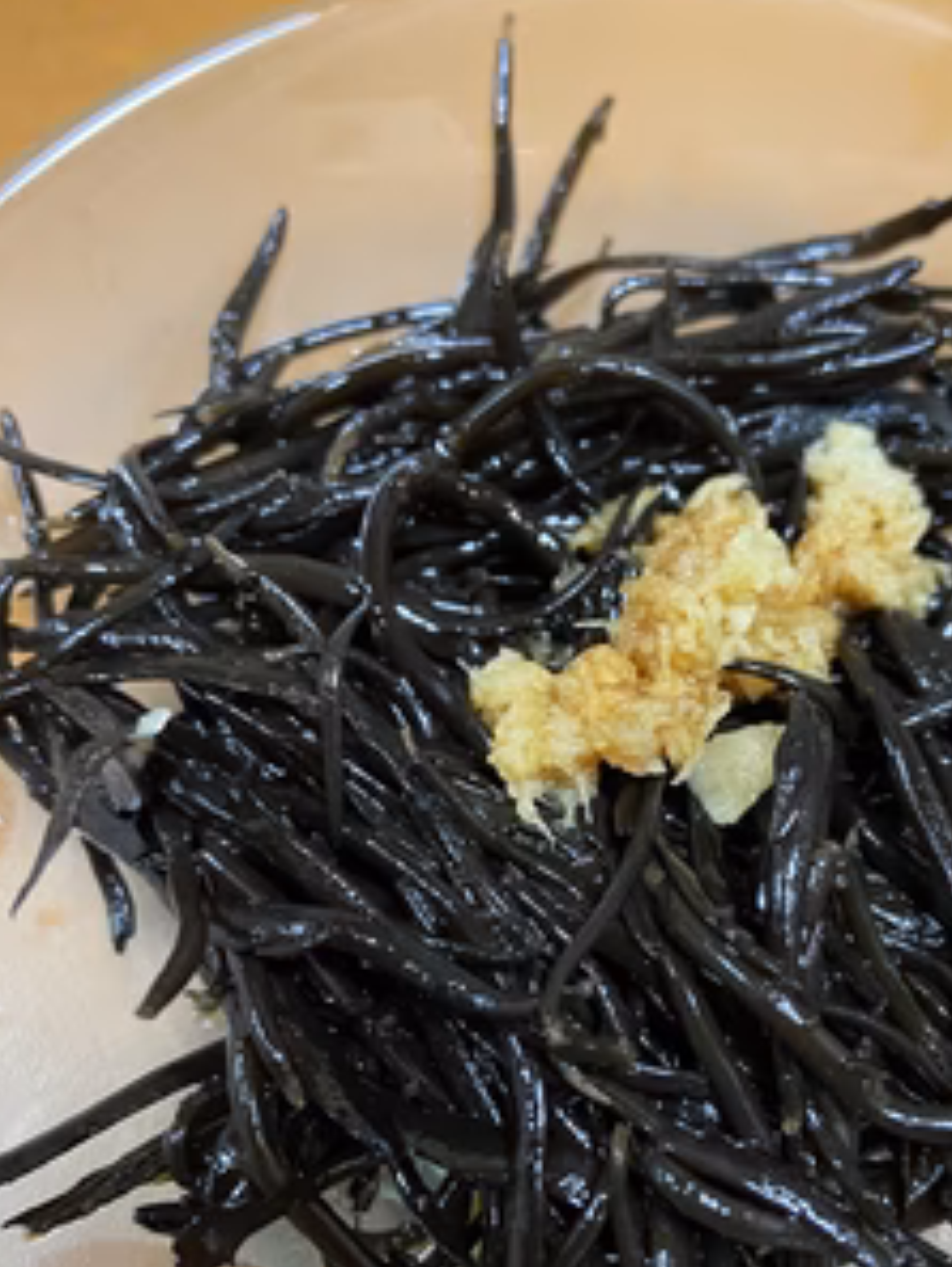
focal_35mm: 35
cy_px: 789
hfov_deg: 40.5
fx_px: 1282
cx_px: 593
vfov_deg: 52.1
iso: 500
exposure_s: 1/45
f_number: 1.8
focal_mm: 4.25
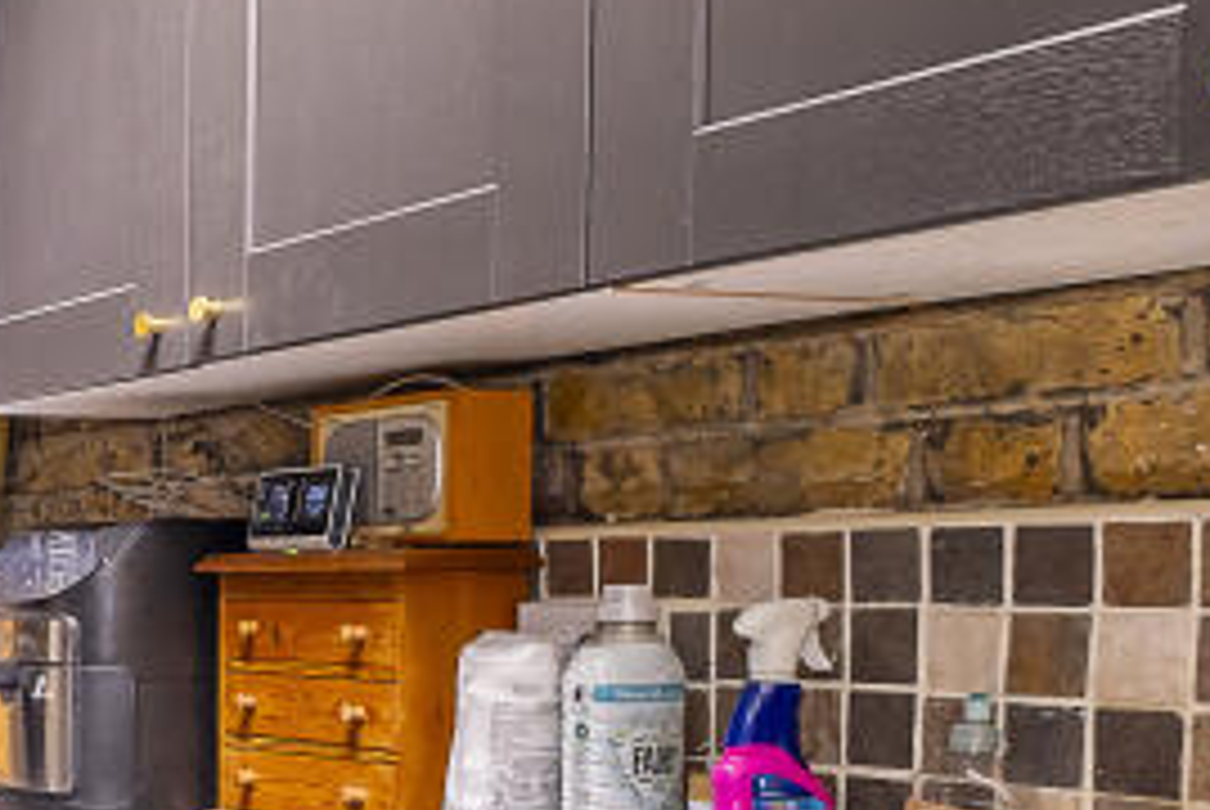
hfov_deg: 27.6
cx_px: -459
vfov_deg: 23.4
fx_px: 1918
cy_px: 682
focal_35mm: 57
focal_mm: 10
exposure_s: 1/13
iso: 320
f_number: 4
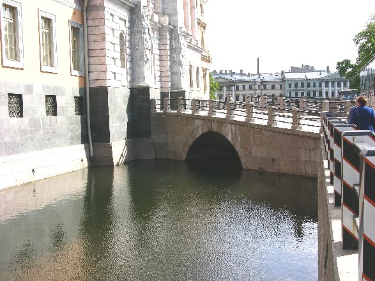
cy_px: 140
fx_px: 585
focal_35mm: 54
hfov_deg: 35.6
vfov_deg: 27.0
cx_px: 188
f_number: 6.2
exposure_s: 1/139
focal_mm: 13.7
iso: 50
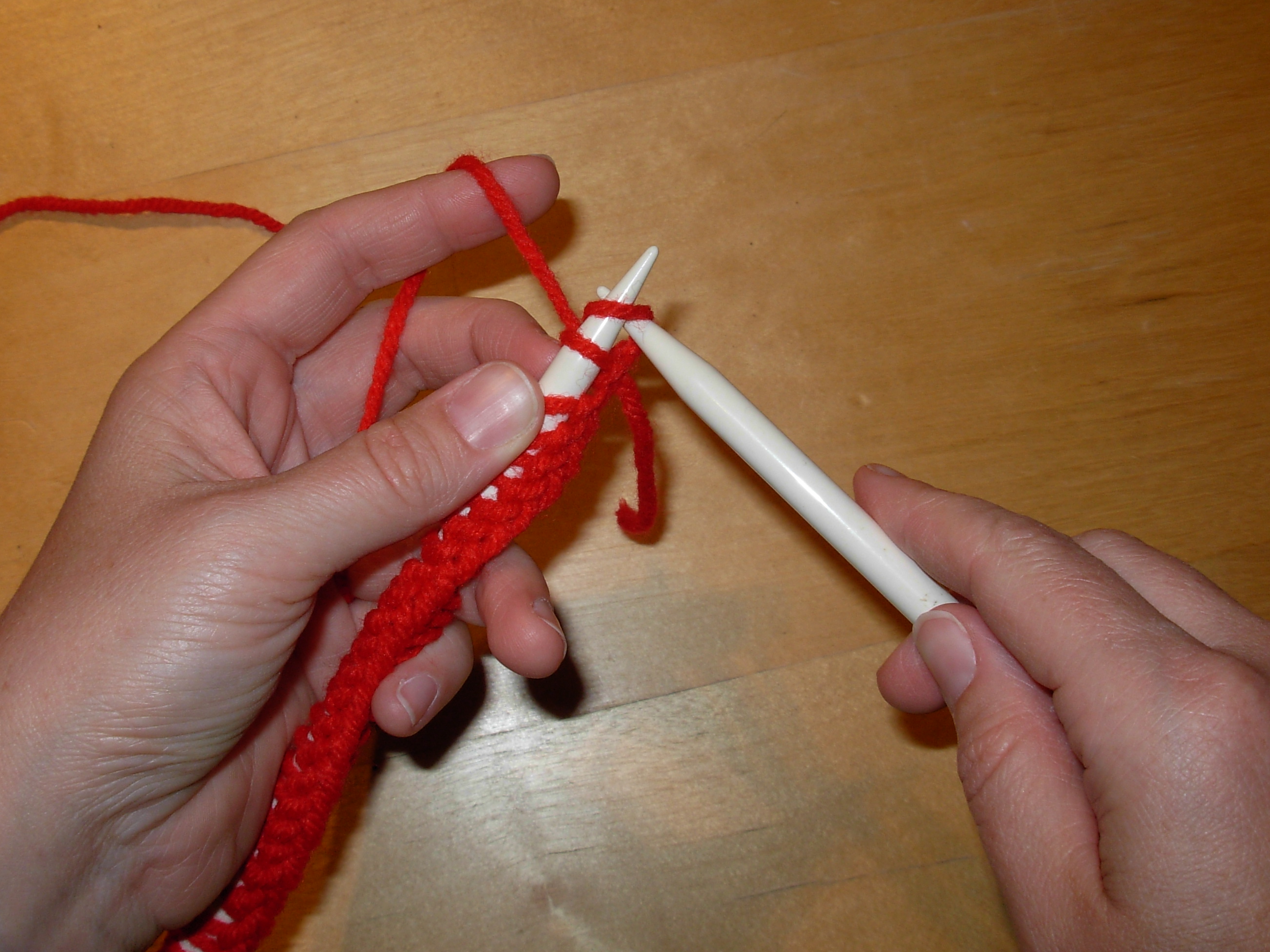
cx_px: 602
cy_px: 397
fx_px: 1651
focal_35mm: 45
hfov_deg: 42.1
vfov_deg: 32.1
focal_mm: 6.3
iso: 79
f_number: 4.9
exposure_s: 1/22.6
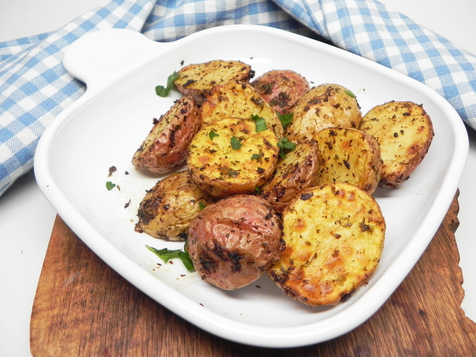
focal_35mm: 29
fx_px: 399
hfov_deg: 61.7
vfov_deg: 48.2
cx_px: 238
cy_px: 178
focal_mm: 5.2
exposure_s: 1/41.5
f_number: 2.8
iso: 160
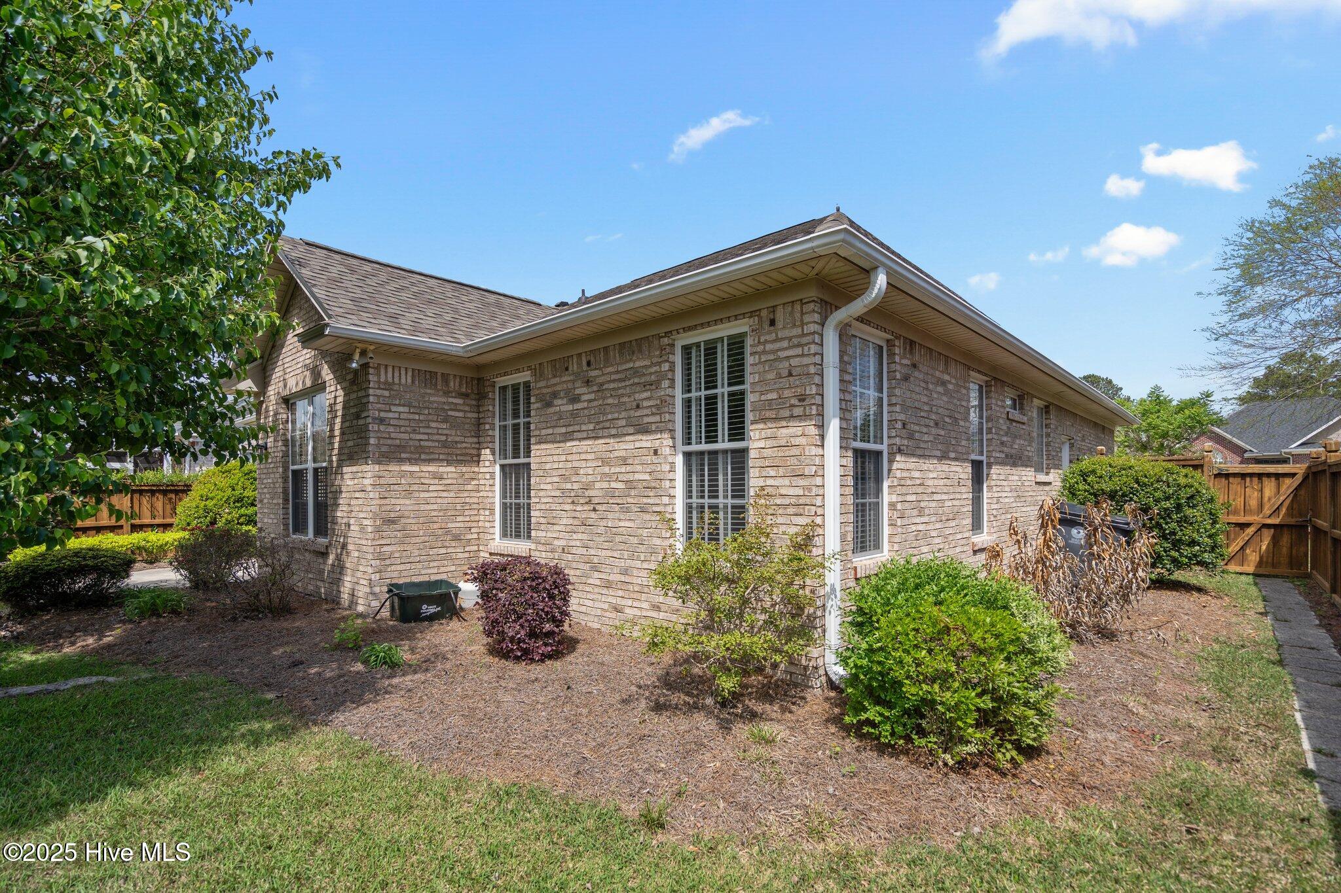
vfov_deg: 73.7
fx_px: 596
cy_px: 446
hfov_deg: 96.7
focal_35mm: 16
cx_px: 670
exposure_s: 1/2000
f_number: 4
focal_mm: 16
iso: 200
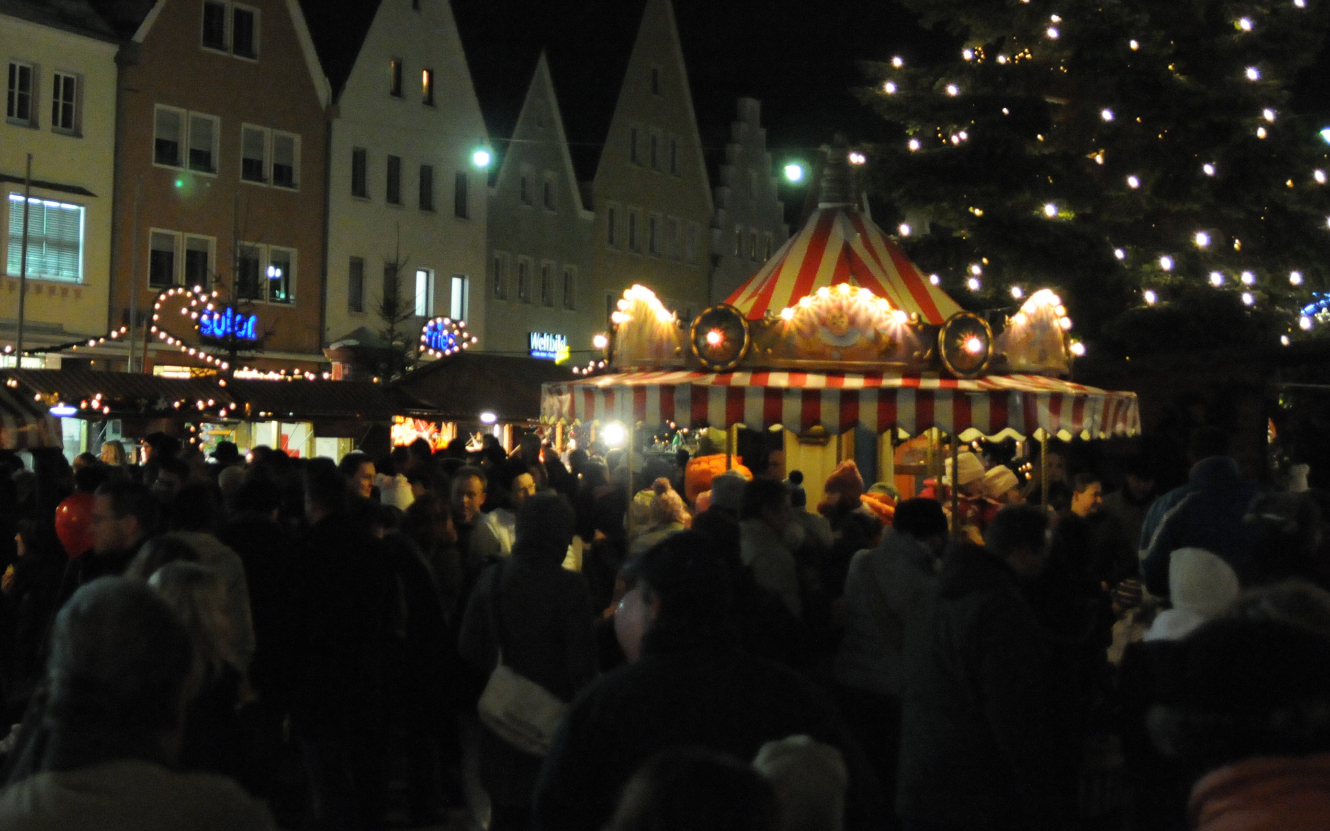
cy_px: 165
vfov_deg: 19.5
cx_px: 342
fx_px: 2392
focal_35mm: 66
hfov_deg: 30.6
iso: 3200
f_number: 2.8
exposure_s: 1/80
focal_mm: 28
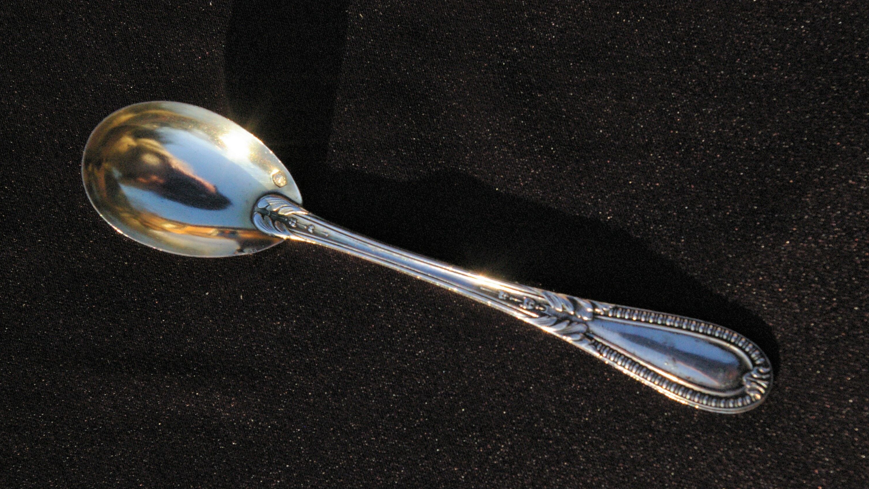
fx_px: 945
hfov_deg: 49.4
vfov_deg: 29.0
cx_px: 435
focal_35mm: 41
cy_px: 272
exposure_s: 1/500
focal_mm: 26
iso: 1600
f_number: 8
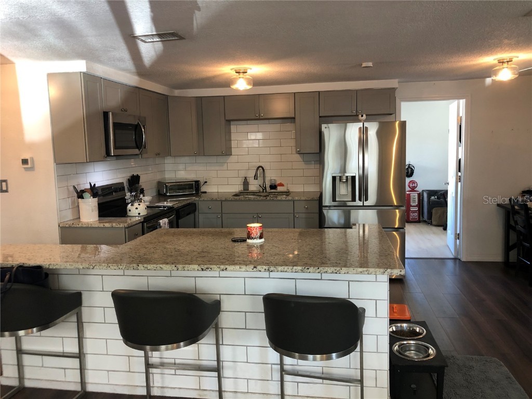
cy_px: 200
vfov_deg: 49.7
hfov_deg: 63.4
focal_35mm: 28
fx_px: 430
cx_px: 266
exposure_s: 1/15
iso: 40
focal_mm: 3.99
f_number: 1.8
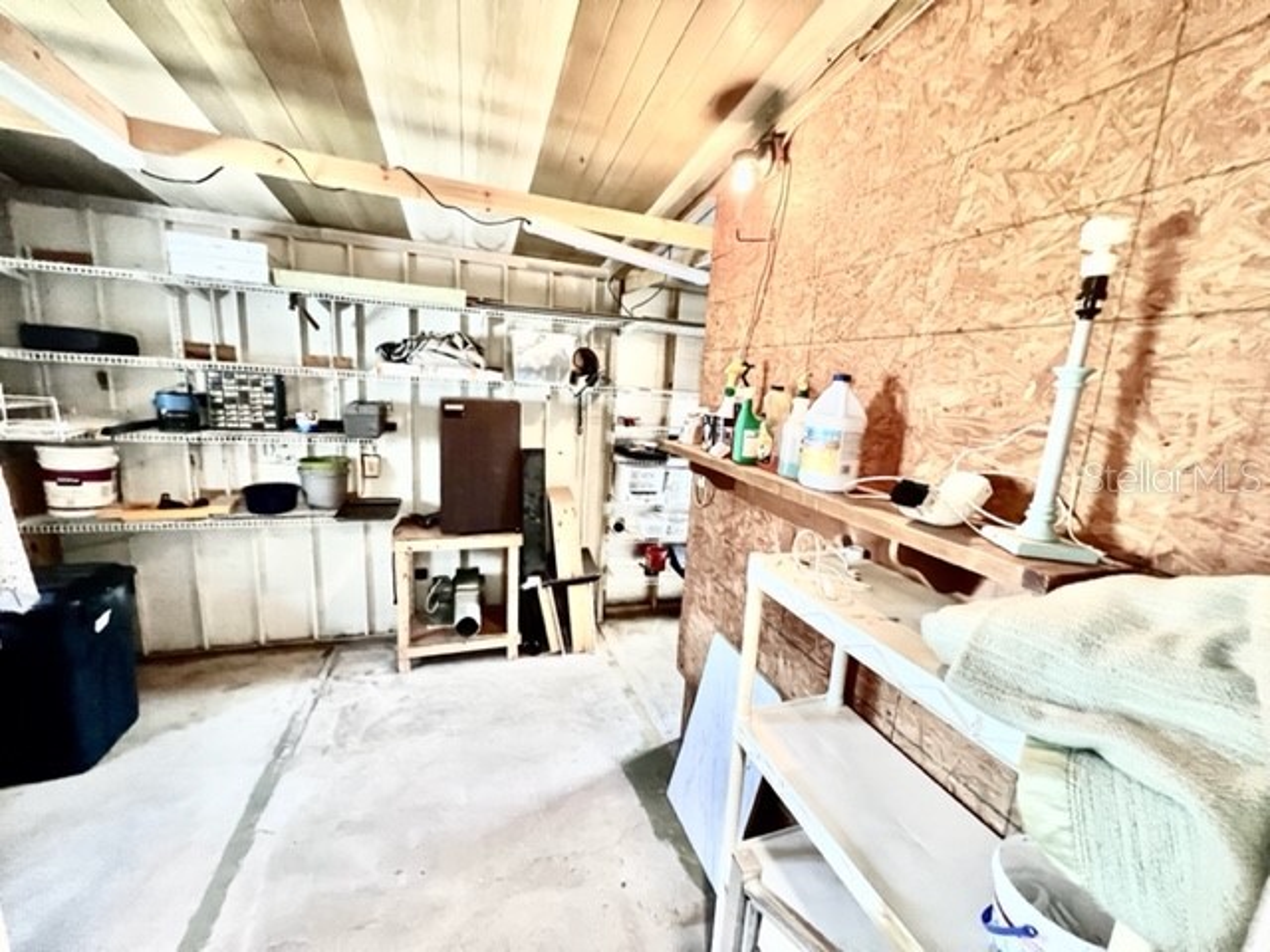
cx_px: 635
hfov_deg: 106.2
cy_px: 476
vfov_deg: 89.9
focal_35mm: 13
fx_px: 477
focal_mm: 1.57
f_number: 1.8
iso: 1000
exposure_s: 1/60
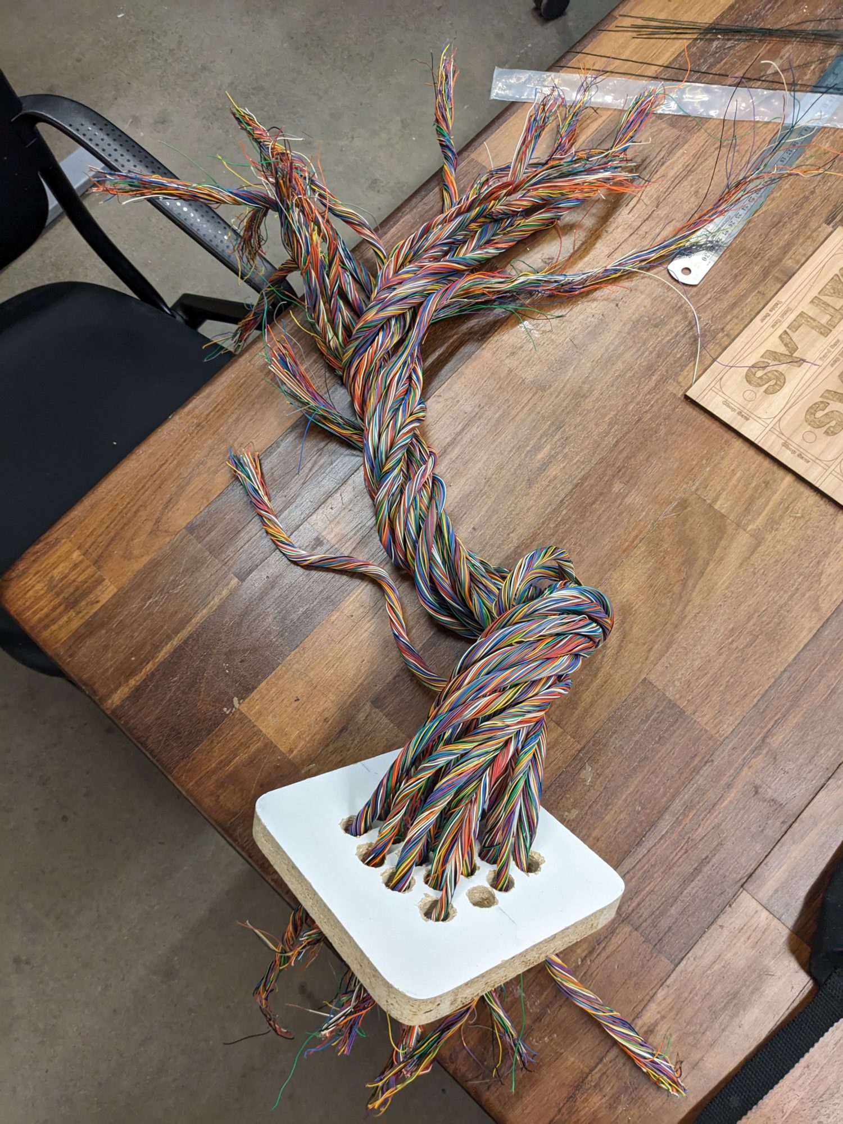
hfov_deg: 51.4
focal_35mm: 27
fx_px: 877
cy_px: 562
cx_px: 422
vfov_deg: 65.3
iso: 321
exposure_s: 1/120
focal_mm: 4.38
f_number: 1.73
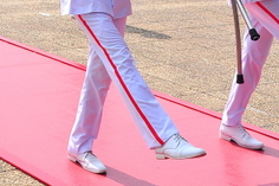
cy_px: -72
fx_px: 867
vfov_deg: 11.8
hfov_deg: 17.7
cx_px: -18
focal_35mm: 112
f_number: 10
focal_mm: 22
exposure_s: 1/400
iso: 200
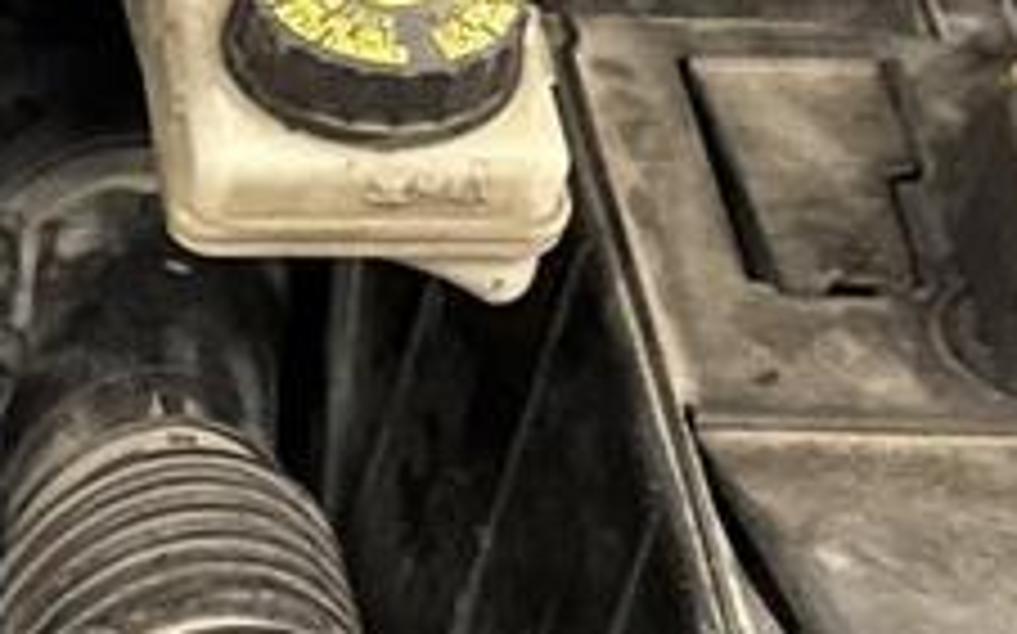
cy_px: 1079
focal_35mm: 162
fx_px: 4488
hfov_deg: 11.8
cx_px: -878
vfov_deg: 7.9
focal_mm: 6.76
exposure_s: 1/50
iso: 400
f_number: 1.78
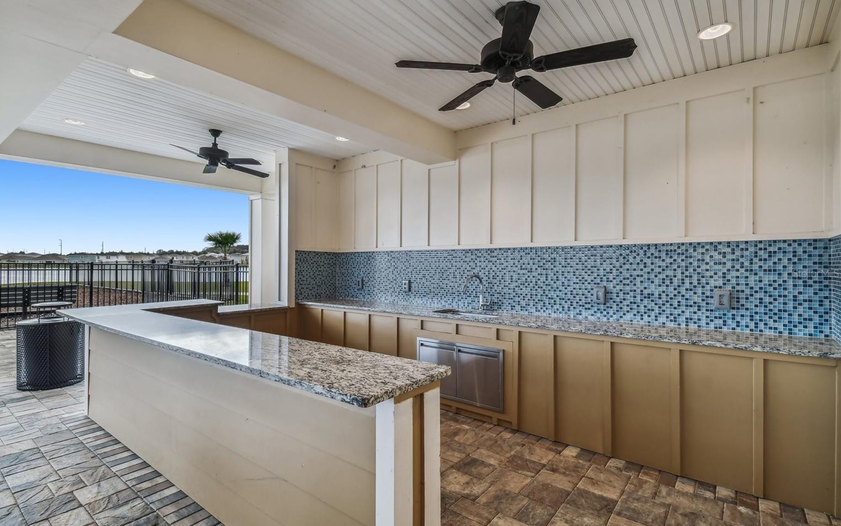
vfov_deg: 71.2
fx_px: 367
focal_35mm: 16
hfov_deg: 97.7
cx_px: 401
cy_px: 273
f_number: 7.1
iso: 100
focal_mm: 10
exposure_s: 1/125
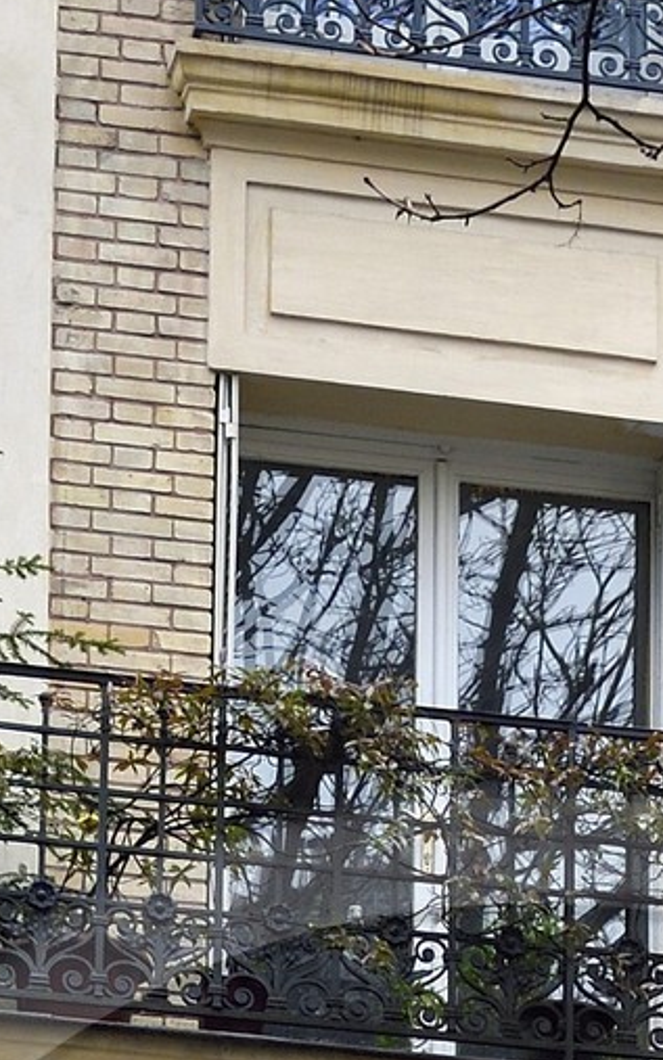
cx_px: 535
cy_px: 1775
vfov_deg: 9.1
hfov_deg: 5.9
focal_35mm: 222
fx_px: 6416
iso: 800
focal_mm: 46
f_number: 7.1
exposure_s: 1/80
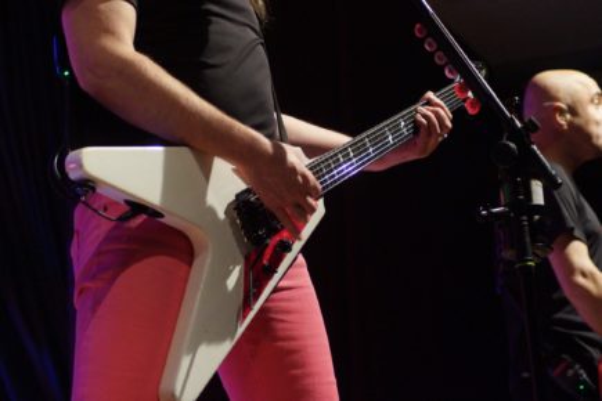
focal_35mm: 105
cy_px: 200
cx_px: 301
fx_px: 1756
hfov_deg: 19.5
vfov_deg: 13.0
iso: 3200
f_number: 4
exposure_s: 1/60
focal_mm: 70
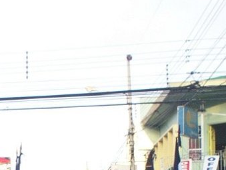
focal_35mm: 121
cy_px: 251
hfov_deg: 15.9
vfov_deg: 11.7
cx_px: -9
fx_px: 790
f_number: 4.5
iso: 100
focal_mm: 6
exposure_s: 1/84.4
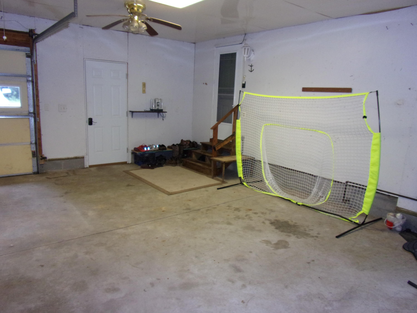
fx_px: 289
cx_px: 208
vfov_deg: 56.8
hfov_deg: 71.6
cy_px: 156
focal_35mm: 24
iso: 200
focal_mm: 4.3
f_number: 3.3
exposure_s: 1/29
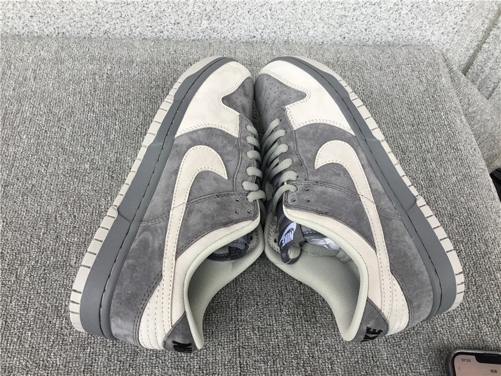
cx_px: 250
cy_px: 188
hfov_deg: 58.4
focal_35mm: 31
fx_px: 449
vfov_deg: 45.4
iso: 32
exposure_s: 1/100
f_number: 2.4
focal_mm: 3.3
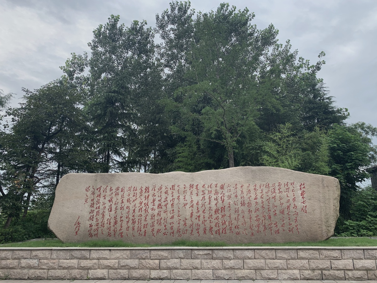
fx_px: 283
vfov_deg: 53.1
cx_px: 188
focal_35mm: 26
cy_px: 142
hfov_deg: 67.3
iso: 25
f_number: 1.8
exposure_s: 1/1054
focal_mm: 4.25
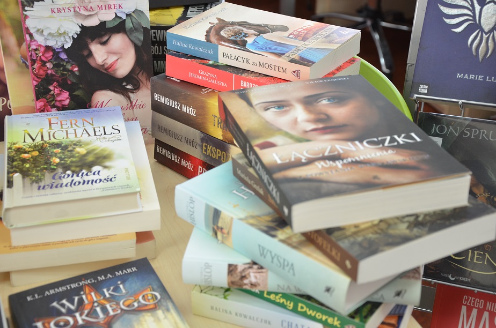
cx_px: 248
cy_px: 164
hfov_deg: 32.0
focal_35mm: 63
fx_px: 866
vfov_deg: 21.5
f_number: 4.8
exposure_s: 1/15
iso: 400
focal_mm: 42
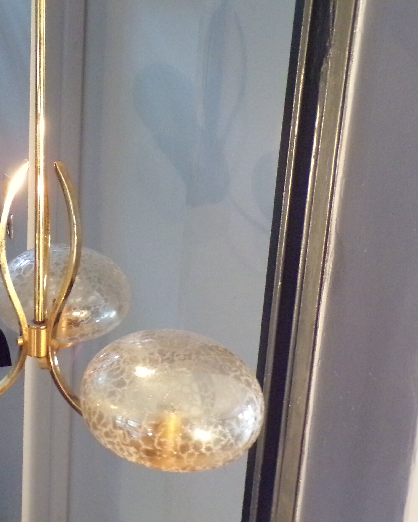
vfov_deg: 37.9
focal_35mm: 49
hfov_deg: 29.7
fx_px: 758
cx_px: 49
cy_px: 220
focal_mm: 5.8
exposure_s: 1/12
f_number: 3.2
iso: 800
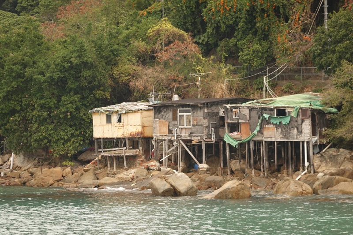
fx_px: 1716
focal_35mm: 175
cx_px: 176
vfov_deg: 7.8
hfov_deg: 11.7
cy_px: 118
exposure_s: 1/200
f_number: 4.5
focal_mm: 63.55
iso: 125
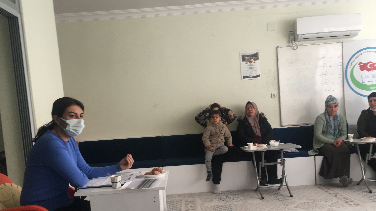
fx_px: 359
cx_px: 191
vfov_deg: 32.6
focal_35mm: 36
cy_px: 140
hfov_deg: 55.3
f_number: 2.2
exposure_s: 1/100
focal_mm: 4.15
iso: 40
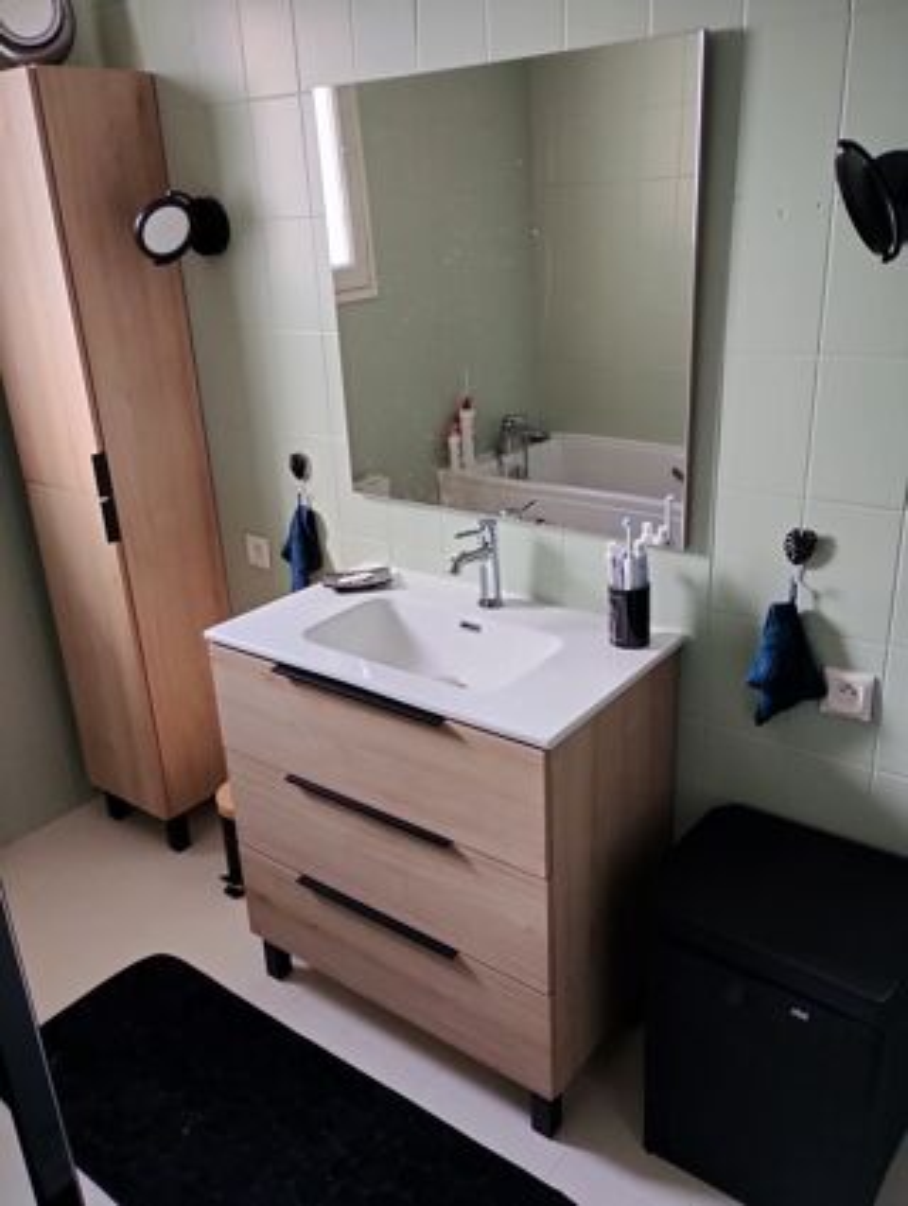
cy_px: 603
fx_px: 977
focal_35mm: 28
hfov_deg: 49.9
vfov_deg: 63.4
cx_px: 454
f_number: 1.8
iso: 706
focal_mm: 4.27
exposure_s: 1/50
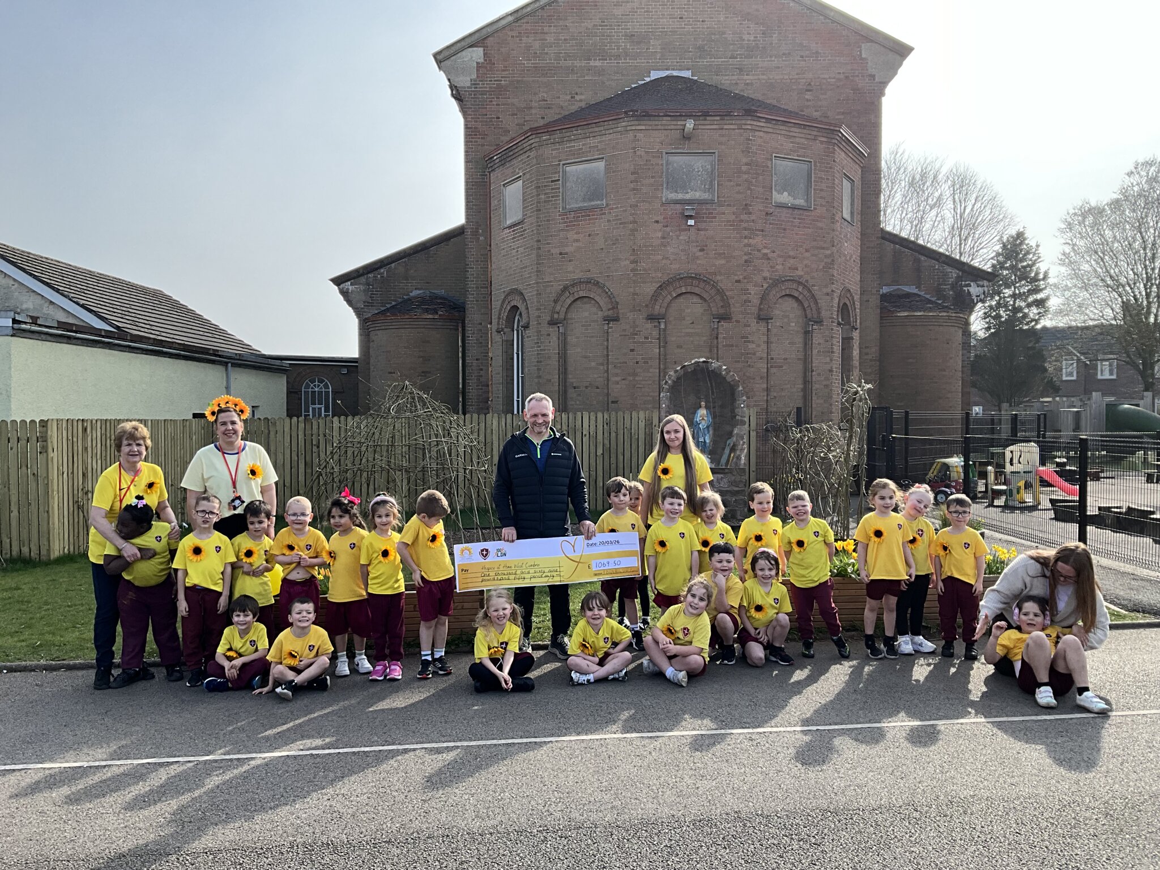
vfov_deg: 48.2
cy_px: 435
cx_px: 580
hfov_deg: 61.7
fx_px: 972
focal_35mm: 29
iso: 25
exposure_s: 1/978
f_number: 1.8
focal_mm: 3
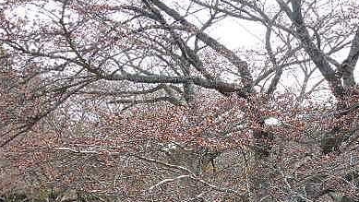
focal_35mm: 77
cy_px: 167
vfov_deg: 15.6
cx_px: 246
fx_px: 733
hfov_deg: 27.3
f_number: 3.9
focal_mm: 7.8
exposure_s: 1/250
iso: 160
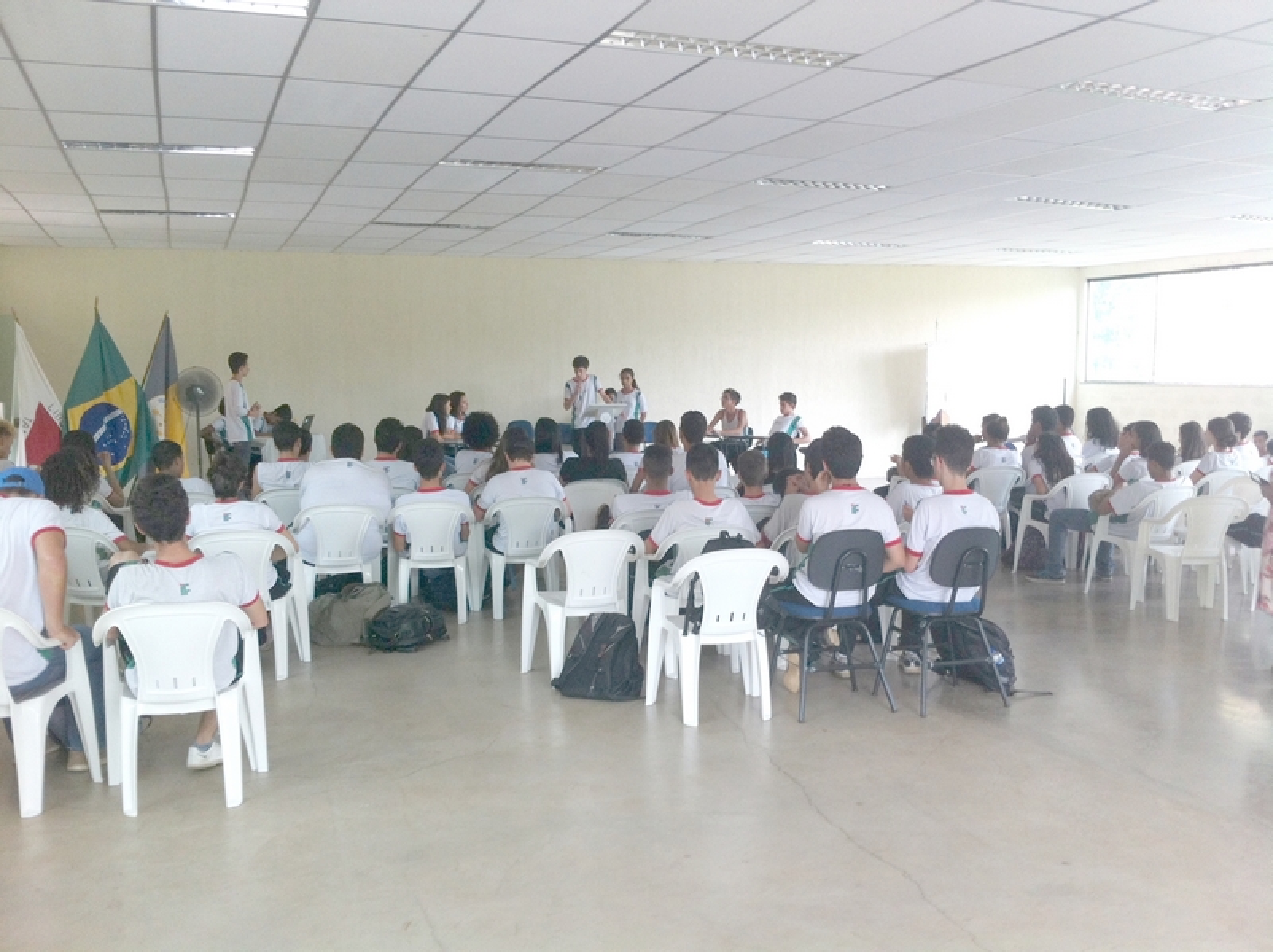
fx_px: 1286
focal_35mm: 35
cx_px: 636
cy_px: 476
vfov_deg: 40.6
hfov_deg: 52.7
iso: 100
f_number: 2.8
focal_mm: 3.85
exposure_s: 1/15
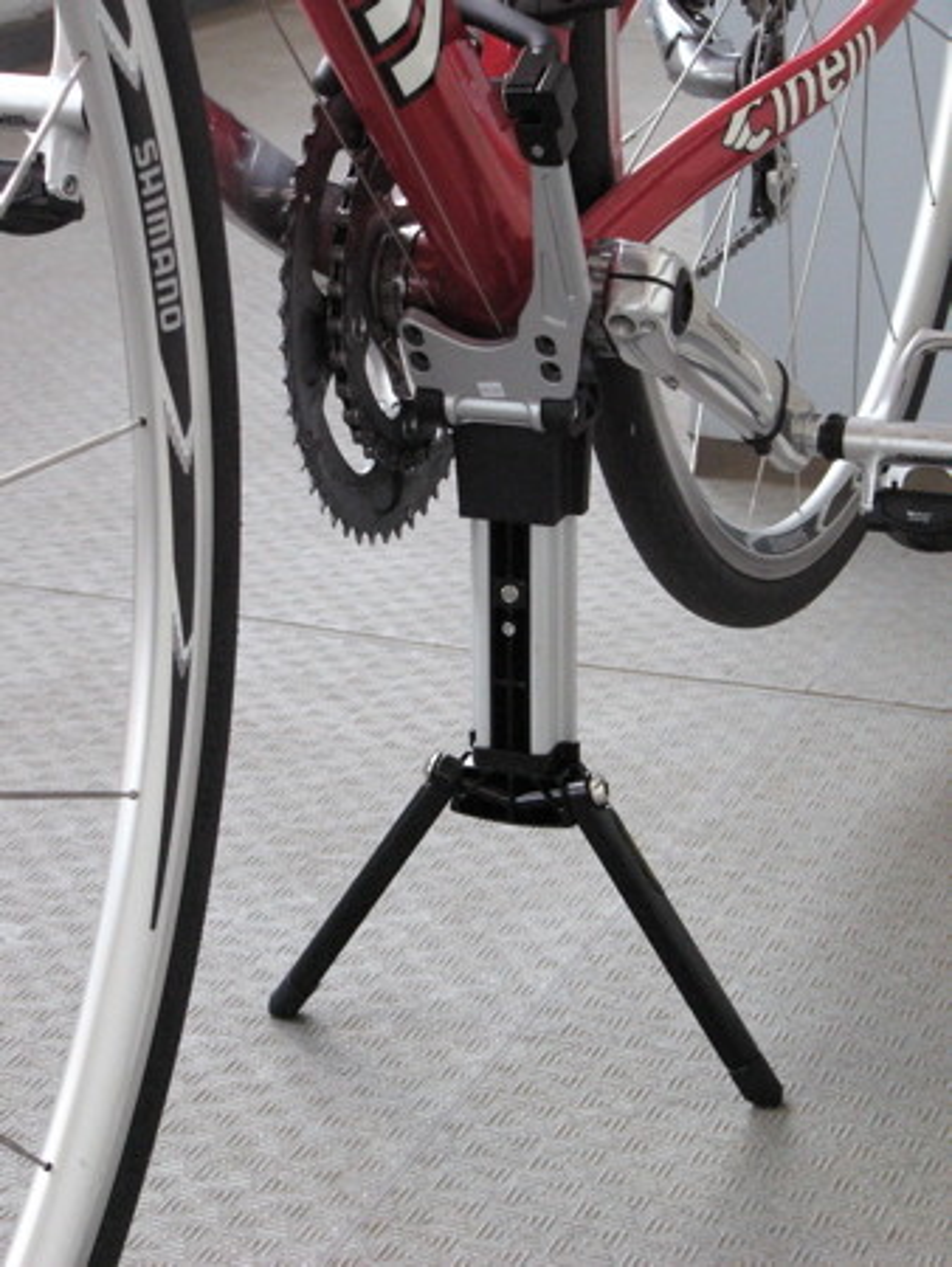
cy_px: 634
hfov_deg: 17.4
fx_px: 3114
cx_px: 476
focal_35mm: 85
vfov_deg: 23.0
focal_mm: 14.1
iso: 400
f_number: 4
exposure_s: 1/200
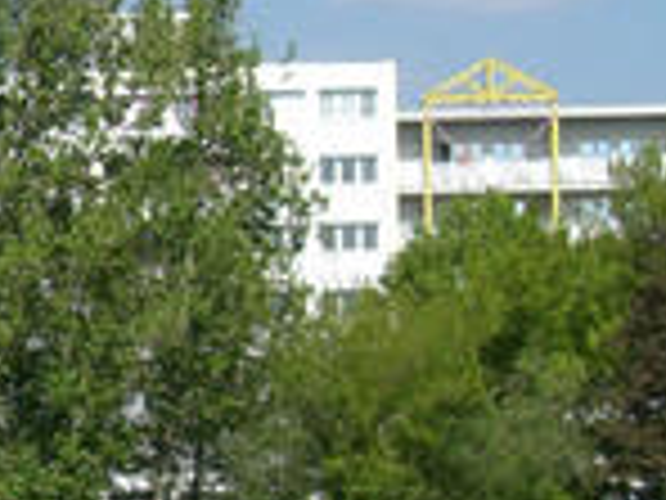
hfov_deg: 11.2
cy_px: 527
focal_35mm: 164
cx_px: -558
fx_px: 3155
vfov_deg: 9.0
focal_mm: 6.3
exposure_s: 1/640
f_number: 4.4
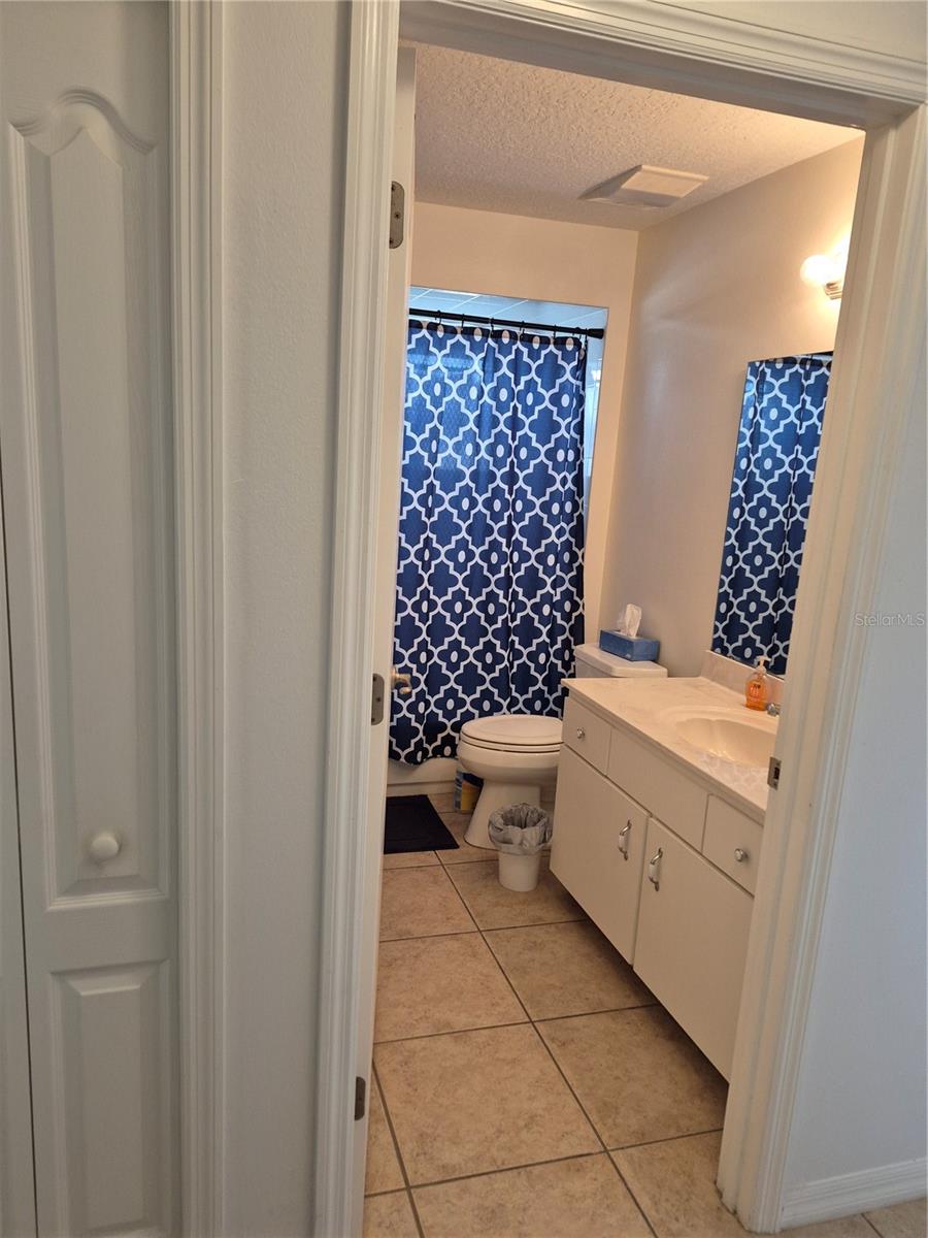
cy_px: 619
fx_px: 822
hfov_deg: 58.9
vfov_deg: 73.9
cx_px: 464
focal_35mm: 23
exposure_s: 1/120
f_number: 1.8
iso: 250
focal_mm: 5.4
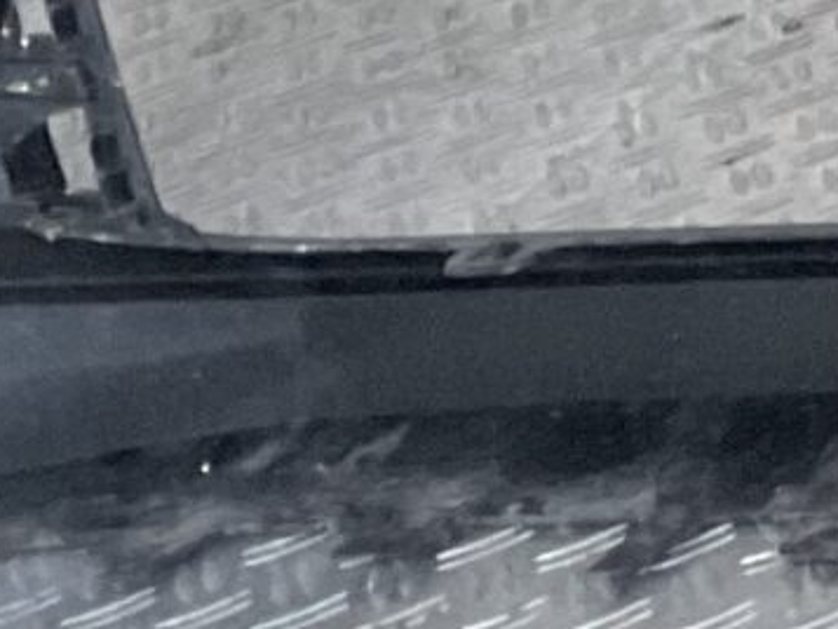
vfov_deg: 7.1
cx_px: 2615
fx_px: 5037
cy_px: -45
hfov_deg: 8.0
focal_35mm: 208
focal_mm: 3
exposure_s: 1/50
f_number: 1.8
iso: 100
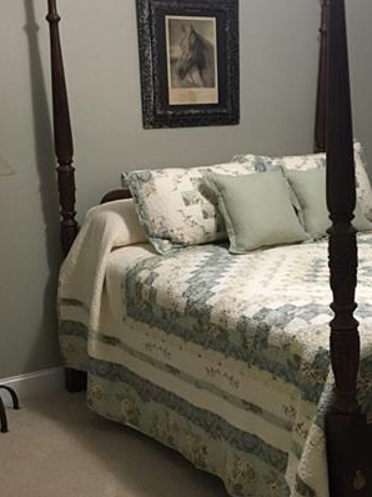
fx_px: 803
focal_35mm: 56
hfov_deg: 25.5
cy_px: 262
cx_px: 307
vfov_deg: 34.4
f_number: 2.2
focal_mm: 4.15
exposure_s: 1/24
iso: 200
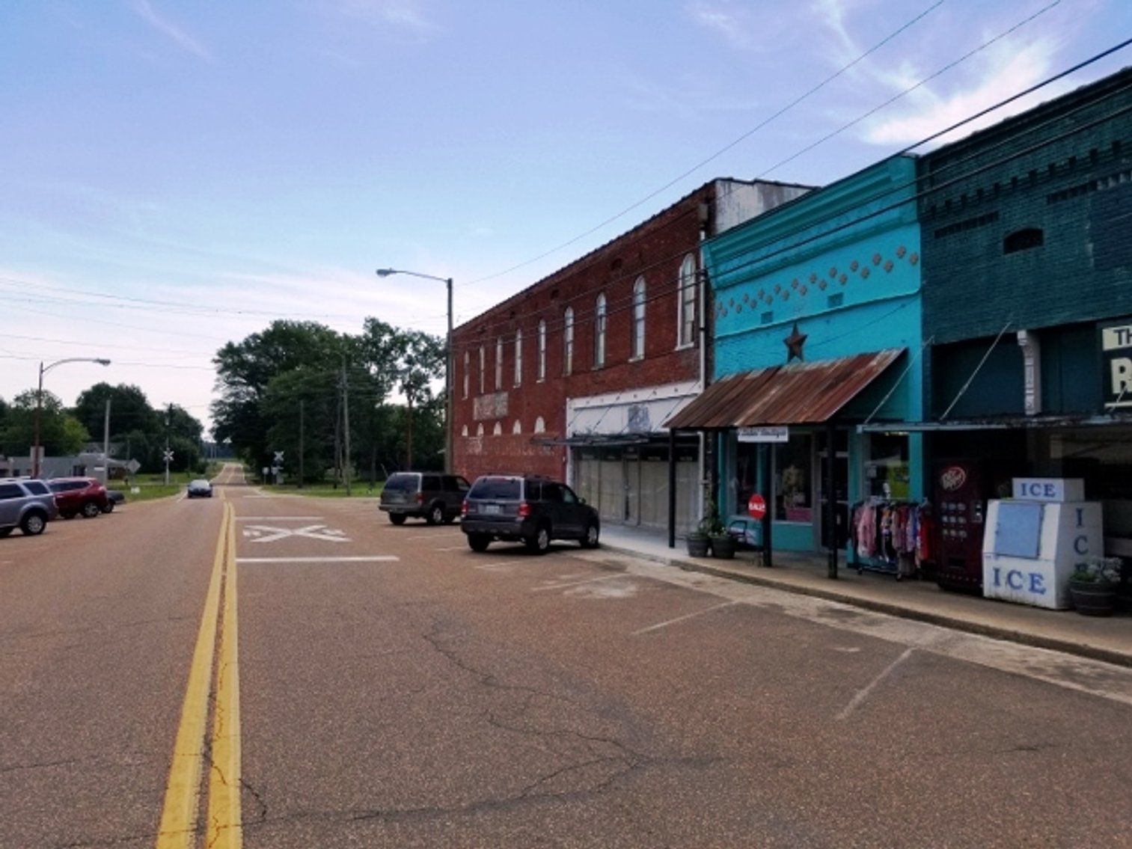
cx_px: 566
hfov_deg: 67.3
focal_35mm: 26
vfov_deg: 53.1
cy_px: 424
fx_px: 850
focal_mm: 4.25
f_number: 1.7
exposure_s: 1/3080
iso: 50
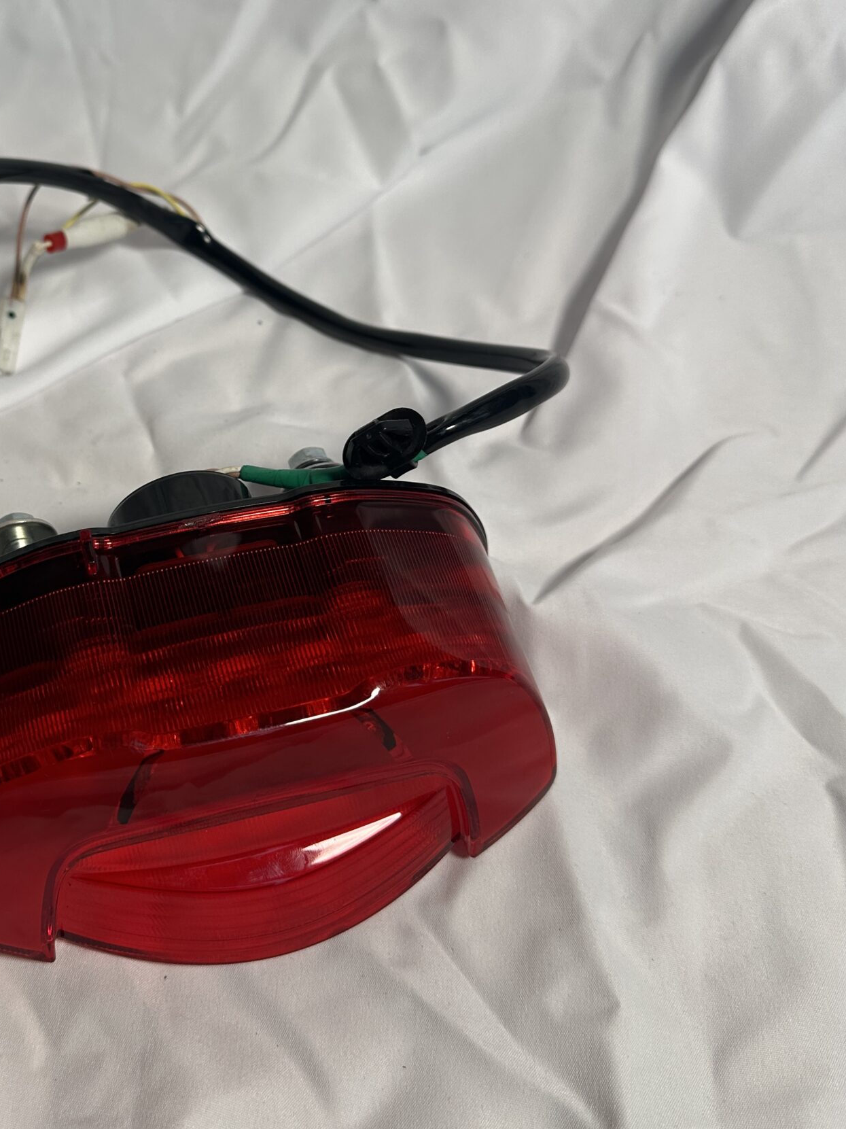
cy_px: 424
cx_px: 207
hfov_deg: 37.7
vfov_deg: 49.7
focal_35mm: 37
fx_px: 1206
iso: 80
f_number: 1.78
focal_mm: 6.86
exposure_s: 1/704
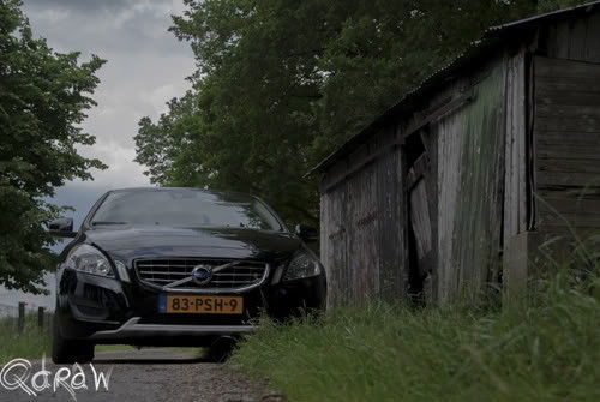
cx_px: 300
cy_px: 201
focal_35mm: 60
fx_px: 1001
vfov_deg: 22.7
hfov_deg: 33.4
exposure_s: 1/125
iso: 100
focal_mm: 40
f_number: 6.3
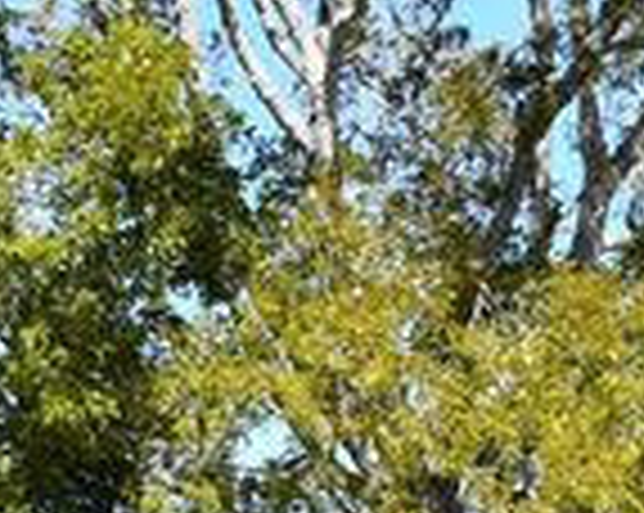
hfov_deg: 9.6
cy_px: 958
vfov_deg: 7.4
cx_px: 477
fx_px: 3845
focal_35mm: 202
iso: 140
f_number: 8
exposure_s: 1/250
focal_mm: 24
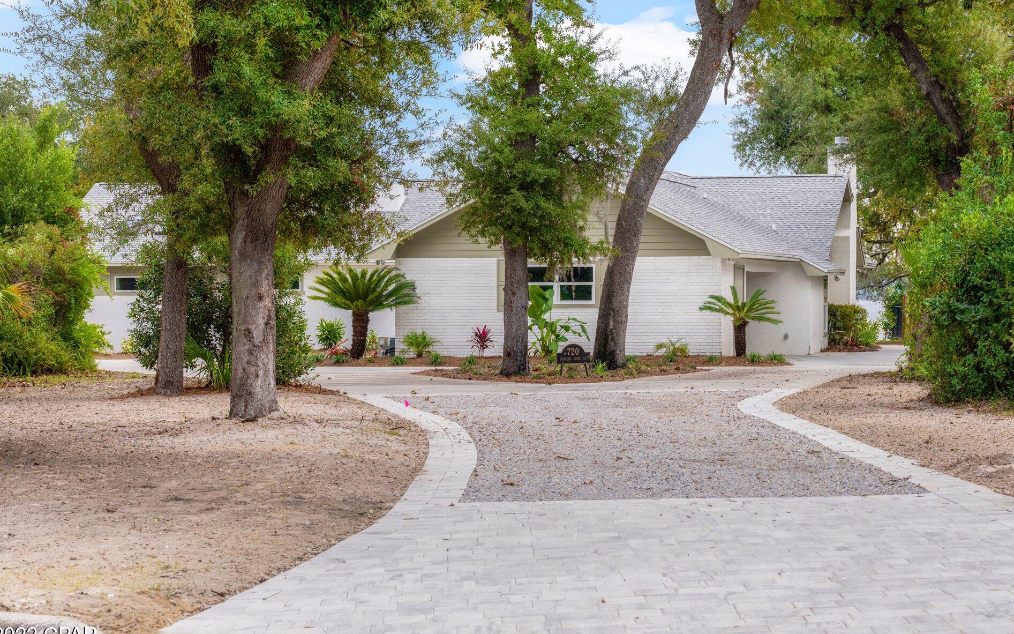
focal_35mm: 97
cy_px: 303
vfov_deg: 13.5
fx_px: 2680
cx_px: 523
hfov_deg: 21.4
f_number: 10
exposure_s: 1/500
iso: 500
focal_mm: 88
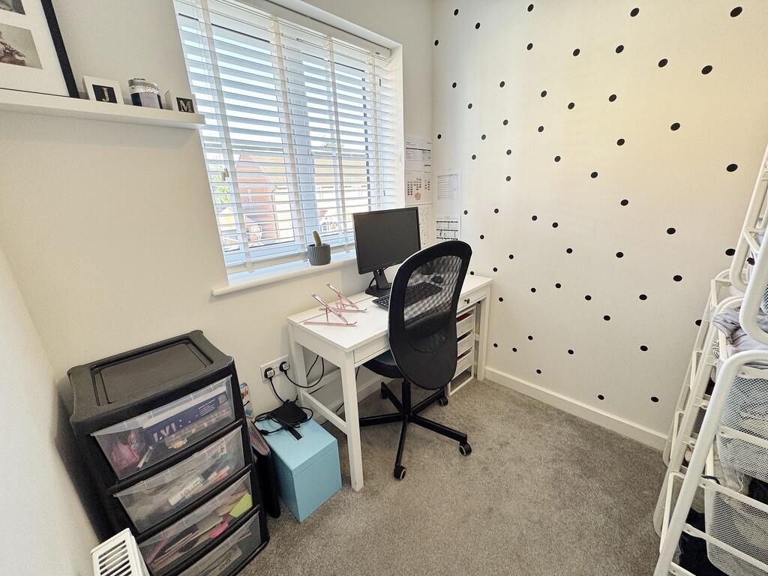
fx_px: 311
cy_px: 288
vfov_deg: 85.7
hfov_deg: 102.1
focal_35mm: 14
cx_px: 384
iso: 100
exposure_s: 1/100
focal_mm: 2.22
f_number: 2.2
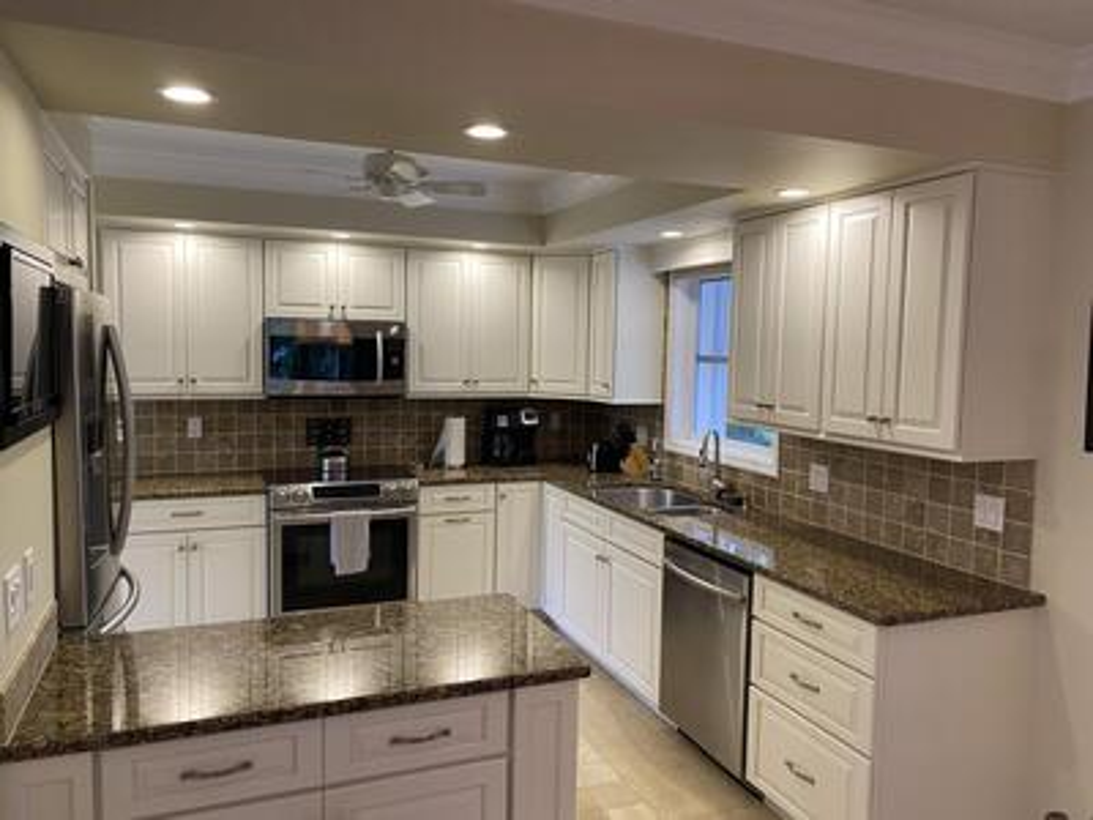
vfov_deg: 53.1
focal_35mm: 26
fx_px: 821
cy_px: 410
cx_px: 546
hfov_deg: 67.3
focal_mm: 4.25
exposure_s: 1/60
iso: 100
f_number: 1.8
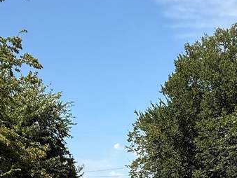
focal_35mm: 53
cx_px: 168
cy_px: 260
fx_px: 363
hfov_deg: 35.6
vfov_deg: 22.9
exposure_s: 1/1431
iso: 50
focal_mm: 2.22
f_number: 2.2
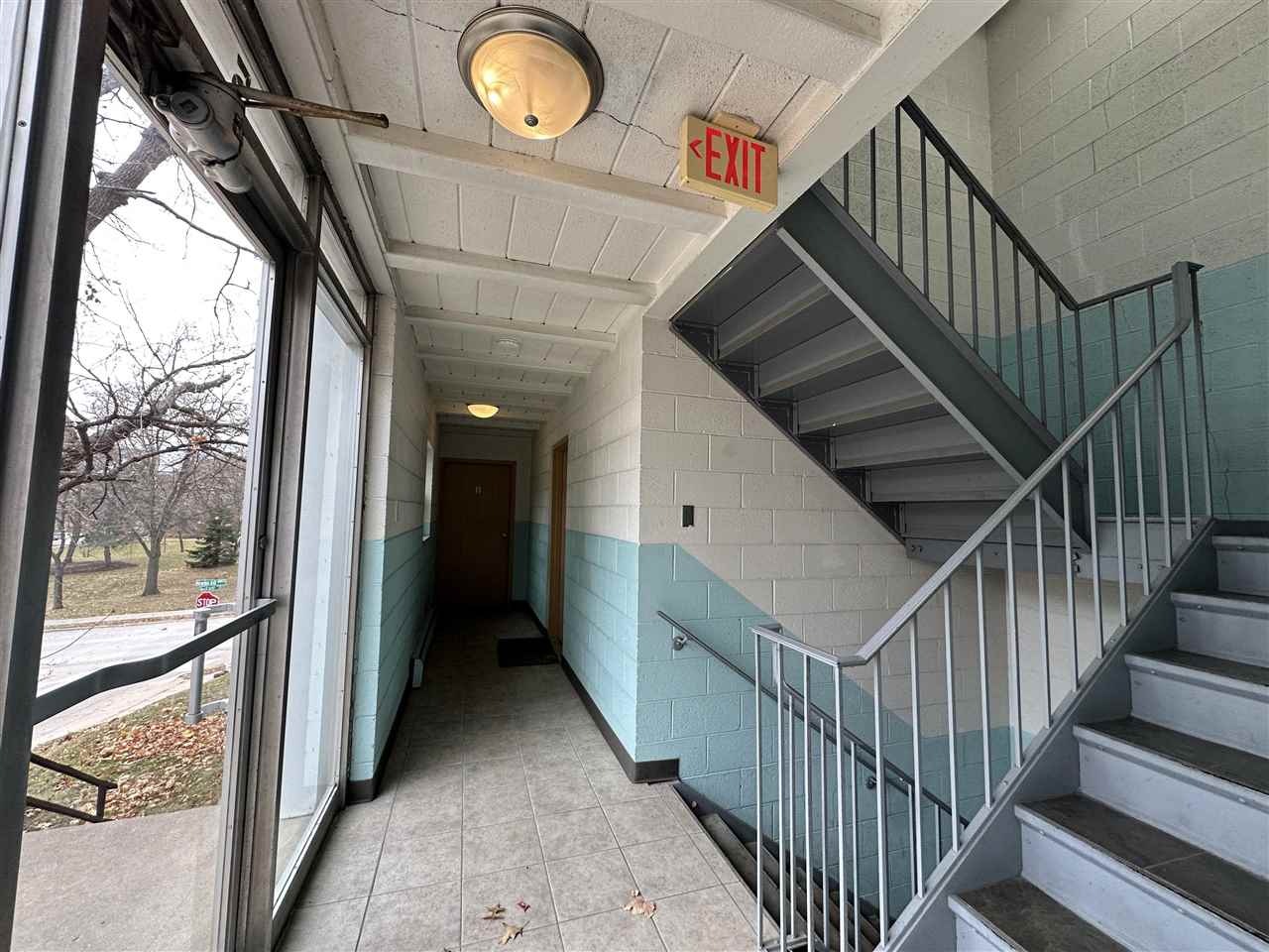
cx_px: 634
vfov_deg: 85.7
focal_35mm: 14
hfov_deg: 102.1
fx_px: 513
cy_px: 476
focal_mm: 2.22
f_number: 2.2
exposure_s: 1/120
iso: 125
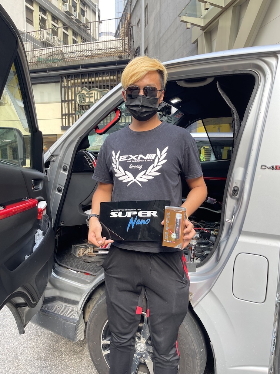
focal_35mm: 26
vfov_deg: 67.3
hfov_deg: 53.1
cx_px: 140
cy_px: 187
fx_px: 280
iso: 64
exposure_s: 1/121
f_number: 1.6
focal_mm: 5.1
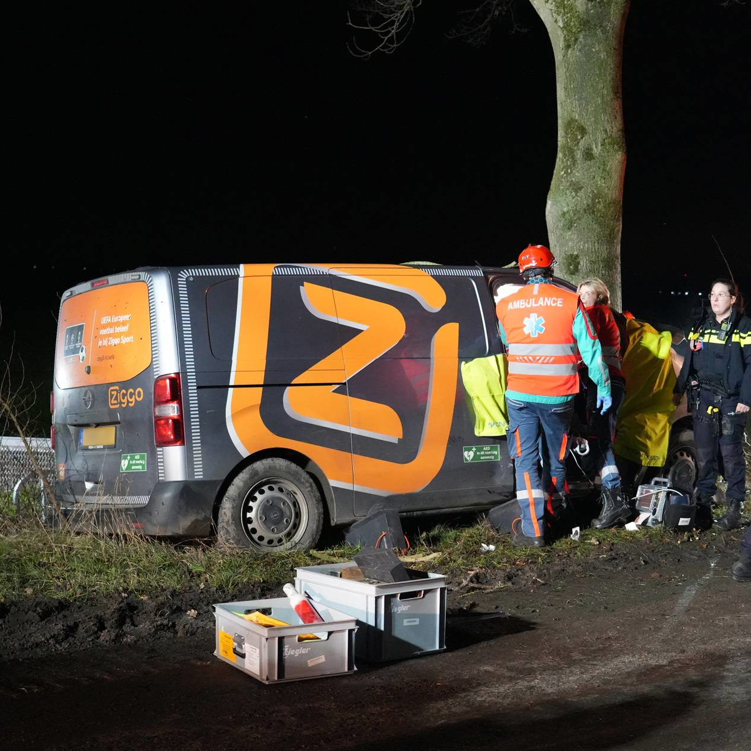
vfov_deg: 30.0
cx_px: 533
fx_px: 1399
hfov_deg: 29.7
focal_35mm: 57
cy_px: 373
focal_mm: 44
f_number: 4
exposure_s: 1/160
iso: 10000
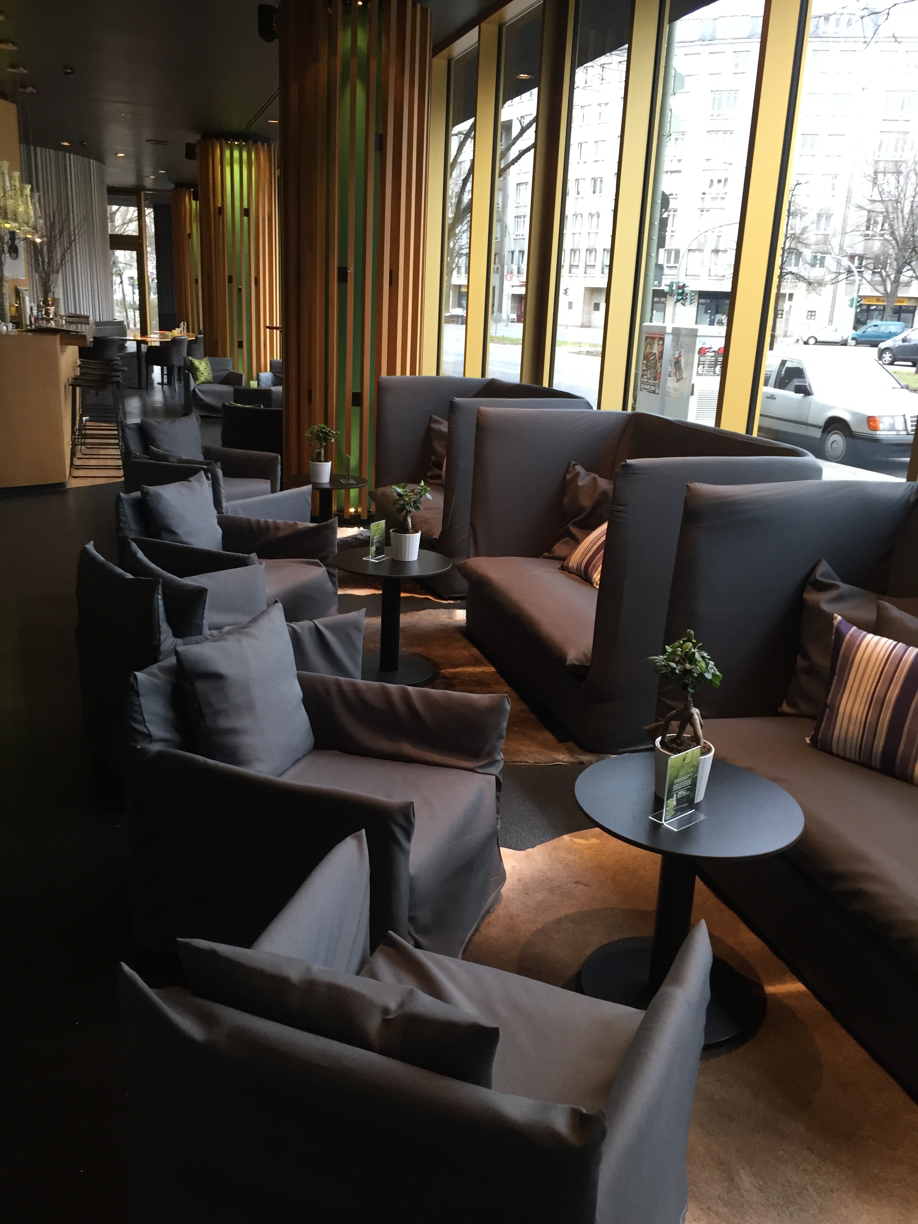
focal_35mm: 29
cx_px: 459
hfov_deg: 48.2
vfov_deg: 61.7
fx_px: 1025
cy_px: 612
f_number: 2.2
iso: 125
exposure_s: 1/33
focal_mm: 4.15
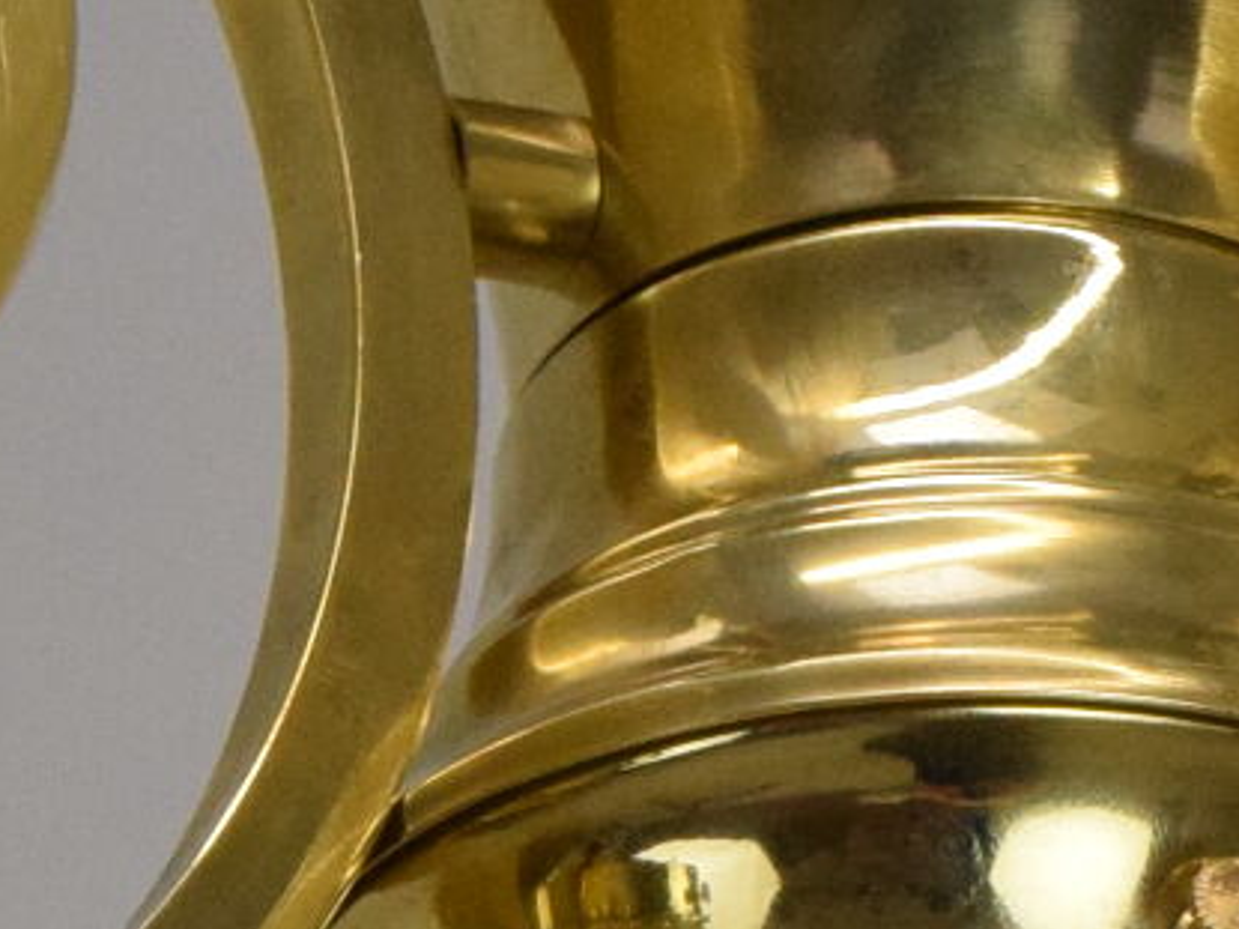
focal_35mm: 312
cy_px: 1001
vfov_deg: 4.8
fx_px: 11164
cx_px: 1000
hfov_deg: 6.3
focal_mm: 30
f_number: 9
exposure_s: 1/320
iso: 1600
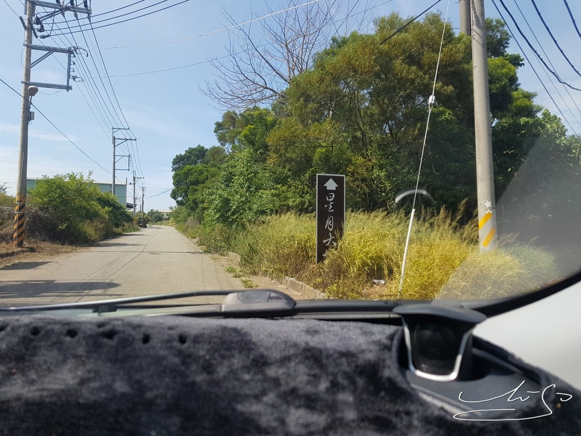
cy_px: 218
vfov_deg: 53.1
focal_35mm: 26
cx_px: 290
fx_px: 436
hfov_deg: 67.3
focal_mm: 4.2
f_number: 1.7
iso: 40
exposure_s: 1/452
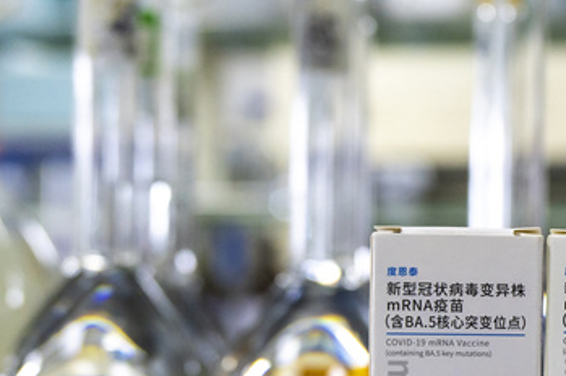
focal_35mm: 110
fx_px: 1728
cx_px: 600
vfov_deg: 12.4
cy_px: 266
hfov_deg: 18.0
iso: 2500
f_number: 6.3
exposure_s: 1/60
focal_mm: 48
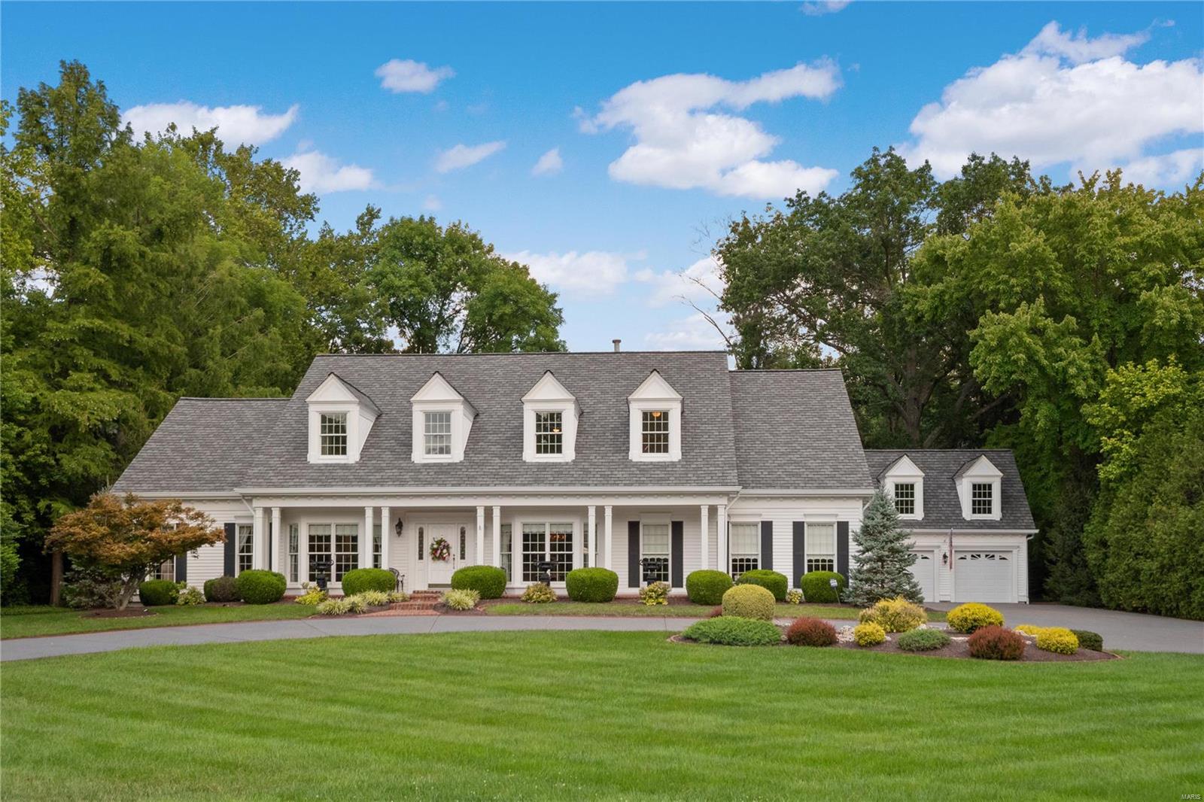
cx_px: 602
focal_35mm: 36
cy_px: 401
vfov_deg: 36.9
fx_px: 1204
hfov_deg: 53.1
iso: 400
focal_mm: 18
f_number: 9
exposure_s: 1/320
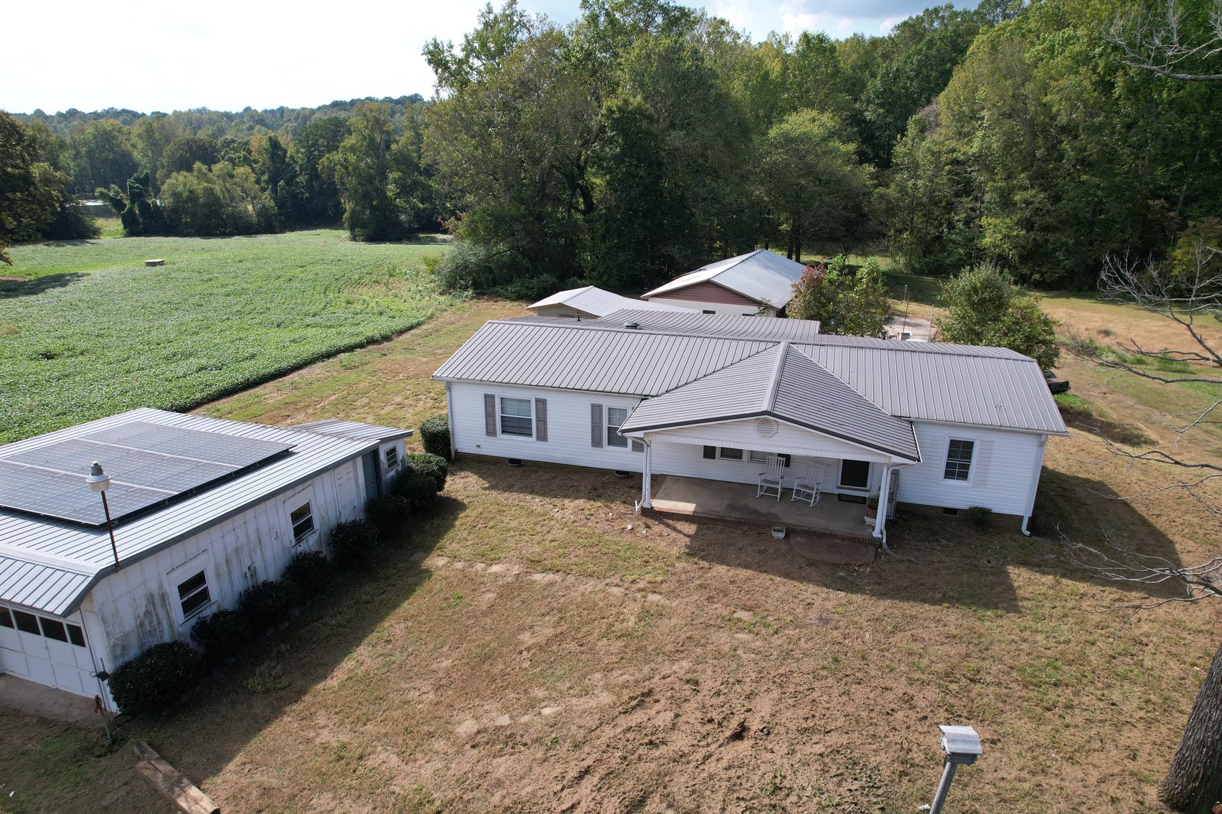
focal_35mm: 22
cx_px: 611
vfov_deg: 57.2
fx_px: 747
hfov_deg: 78.6
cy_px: 407
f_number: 2.8
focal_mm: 8.38
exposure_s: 1/1250
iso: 120
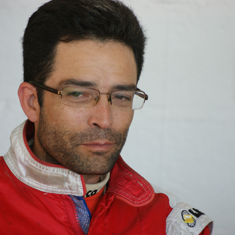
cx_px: 101
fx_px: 2358
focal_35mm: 307
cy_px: 118
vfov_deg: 5.7
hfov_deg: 5.7
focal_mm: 160
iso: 400
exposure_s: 1/320
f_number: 5
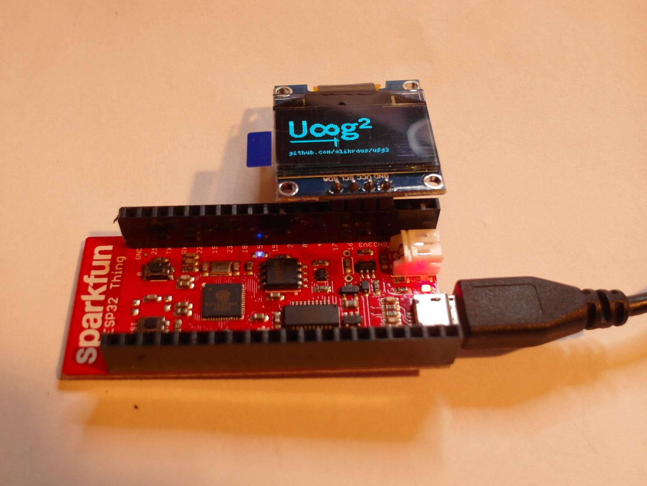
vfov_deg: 38.7
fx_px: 692
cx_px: 324
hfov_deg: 50.1
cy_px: 243
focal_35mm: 37
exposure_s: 1/90
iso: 200
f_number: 2.9
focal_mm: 8
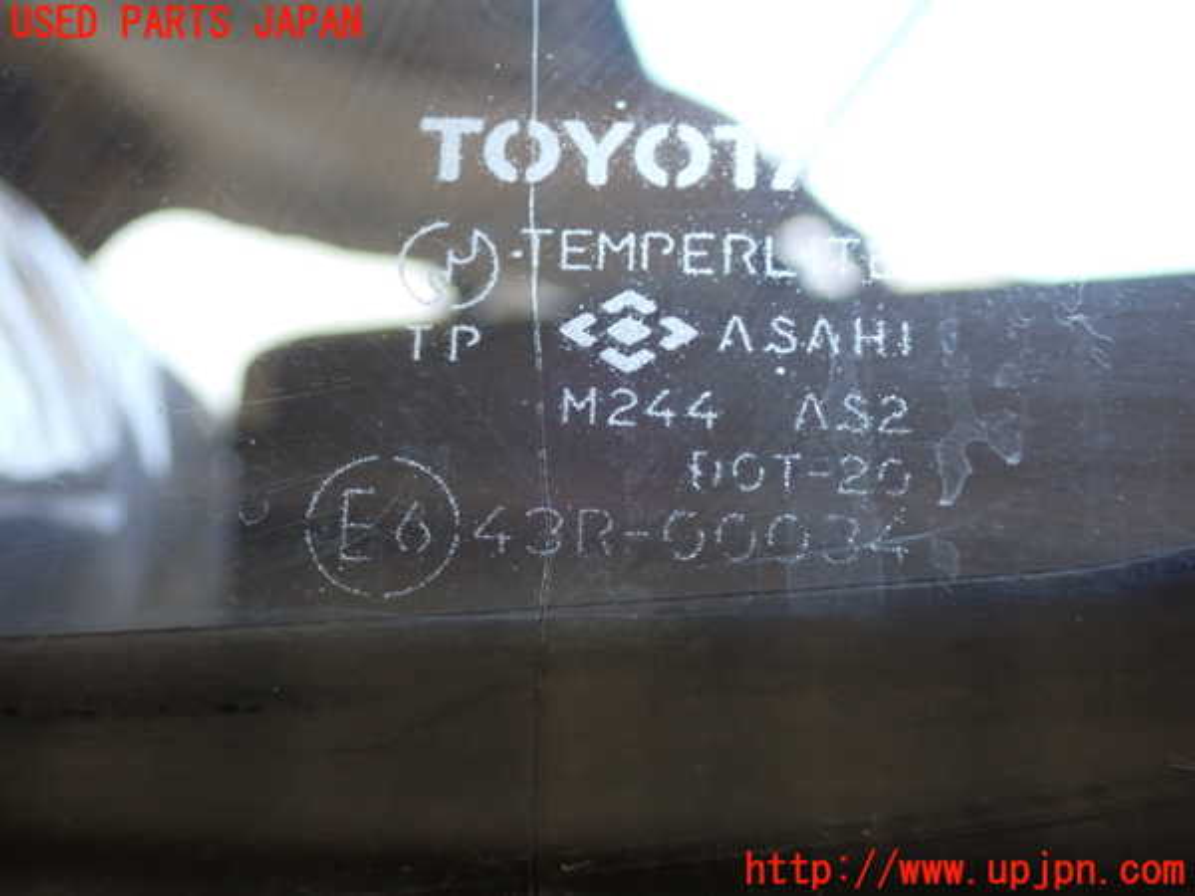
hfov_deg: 23.8
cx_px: 598
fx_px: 2831
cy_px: 448
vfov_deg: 18.0
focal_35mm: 82
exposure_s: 1/80
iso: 250
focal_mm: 14.62
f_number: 4.3
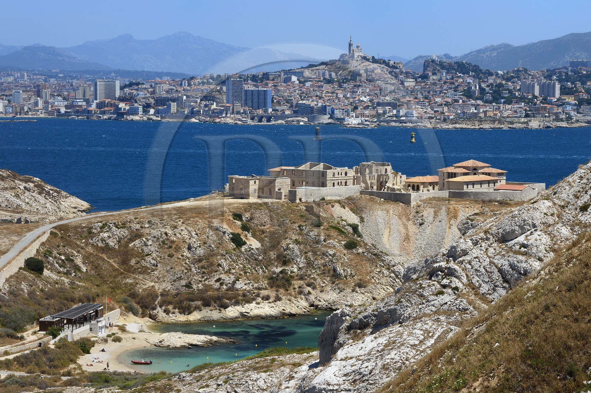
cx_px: 296
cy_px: 196
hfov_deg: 20.0
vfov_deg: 13.4
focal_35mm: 102
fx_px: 1673
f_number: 9
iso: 200
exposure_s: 1/500
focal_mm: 102
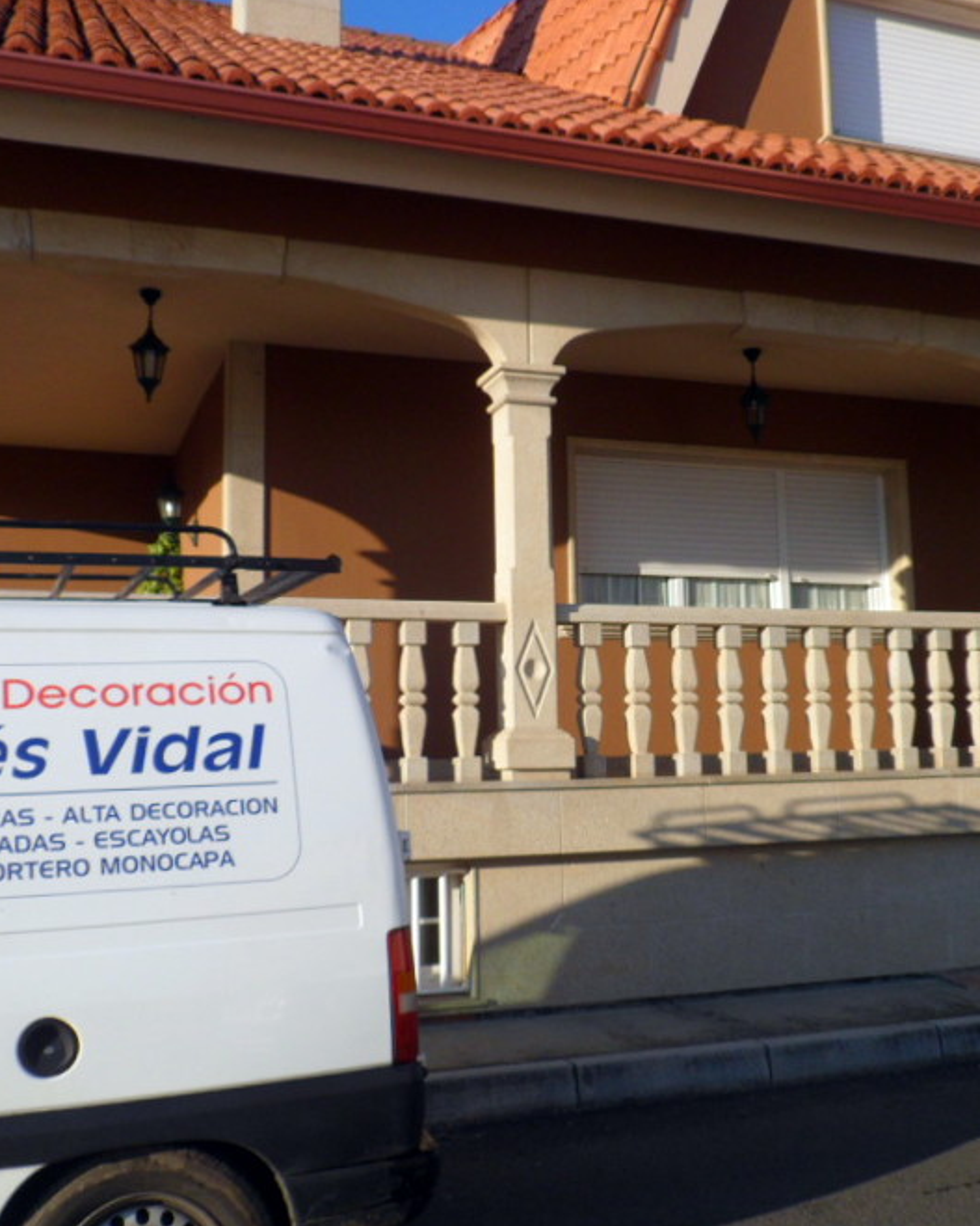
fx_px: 1305
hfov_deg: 41.1
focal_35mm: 36
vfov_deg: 50.3
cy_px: 606
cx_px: 552
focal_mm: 4.9
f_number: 3.3
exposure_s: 1/750
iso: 80
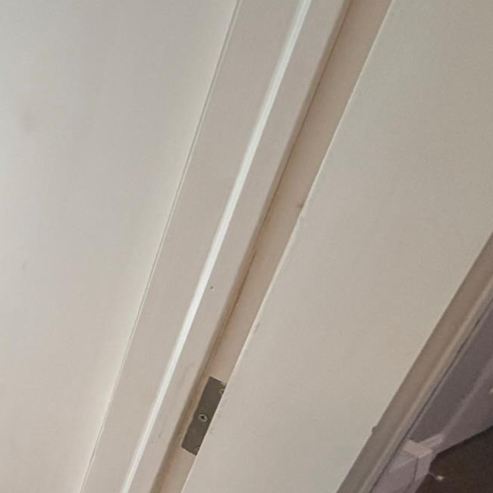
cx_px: -256
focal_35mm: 39
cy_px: 324
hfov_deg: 27.9
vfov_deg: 42.3
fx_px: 628
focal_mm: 2.22
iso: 200
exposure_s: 1/120
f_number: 2.2
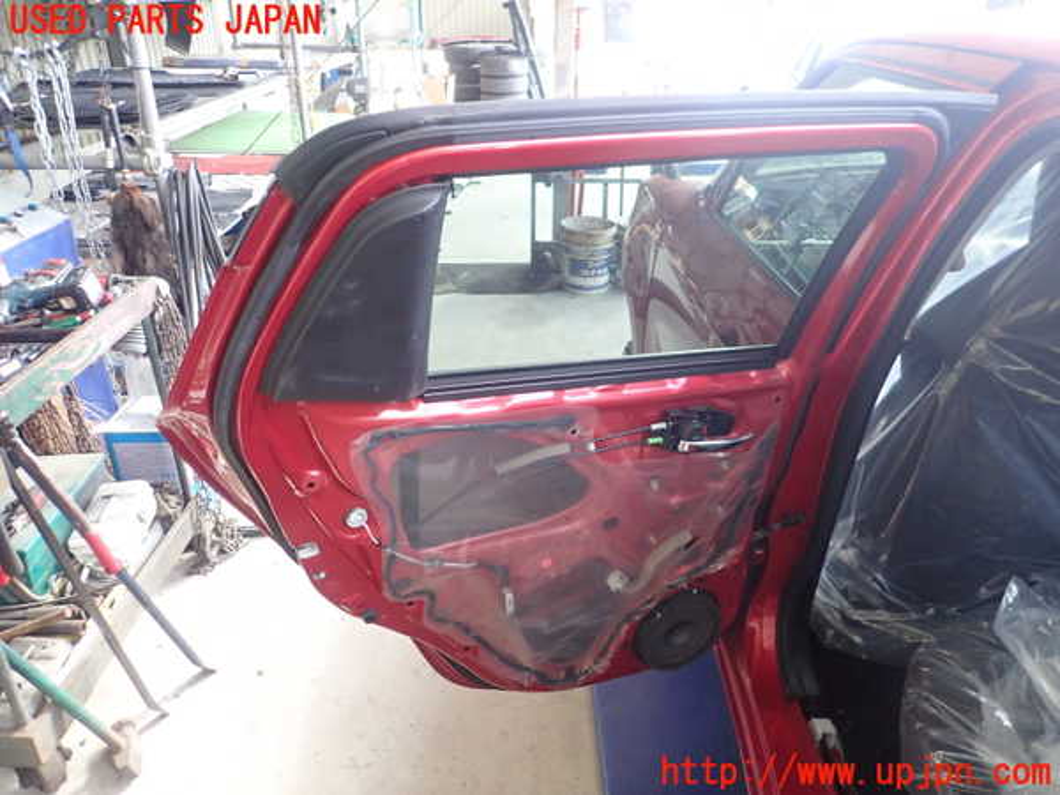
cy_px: 398
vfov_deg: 54.9
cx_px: 530
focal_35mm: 25
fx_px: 766
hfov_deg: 69.4
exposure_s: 1/30
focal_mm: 4.5
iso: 400
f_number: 2
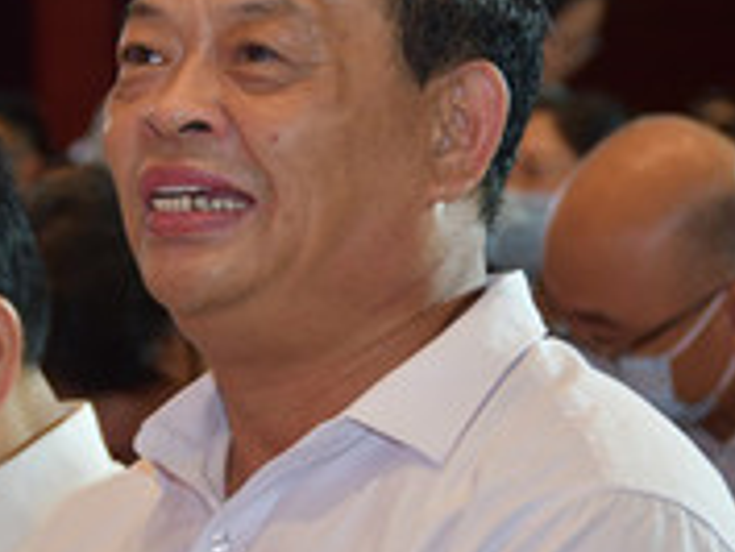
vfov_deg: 5.7
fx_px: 5546
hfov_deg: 7.6
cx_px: 179
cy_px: 390
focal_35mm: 261
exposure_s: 1/60
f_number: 5
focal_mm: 80
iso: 450
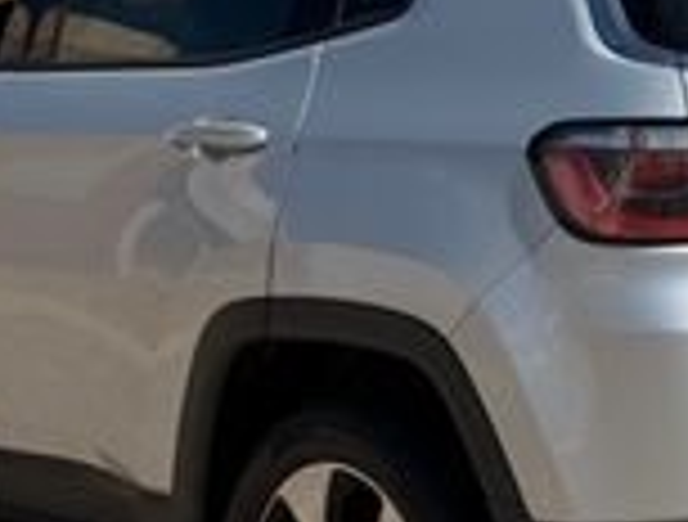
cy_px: 248
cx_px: 423
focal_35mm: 147
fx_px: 2933
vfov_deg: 10.2
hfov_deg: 13.4
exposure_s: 1/4329
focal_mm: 6.76
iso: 80
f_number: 1.78
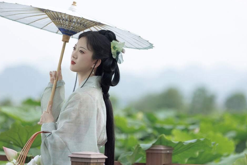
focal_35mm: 214
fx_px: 1468
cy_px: 86
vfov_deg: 6.4
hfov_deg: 9.6
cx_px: 133
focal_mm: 168
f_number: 2.8
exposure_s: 1/800
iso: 100
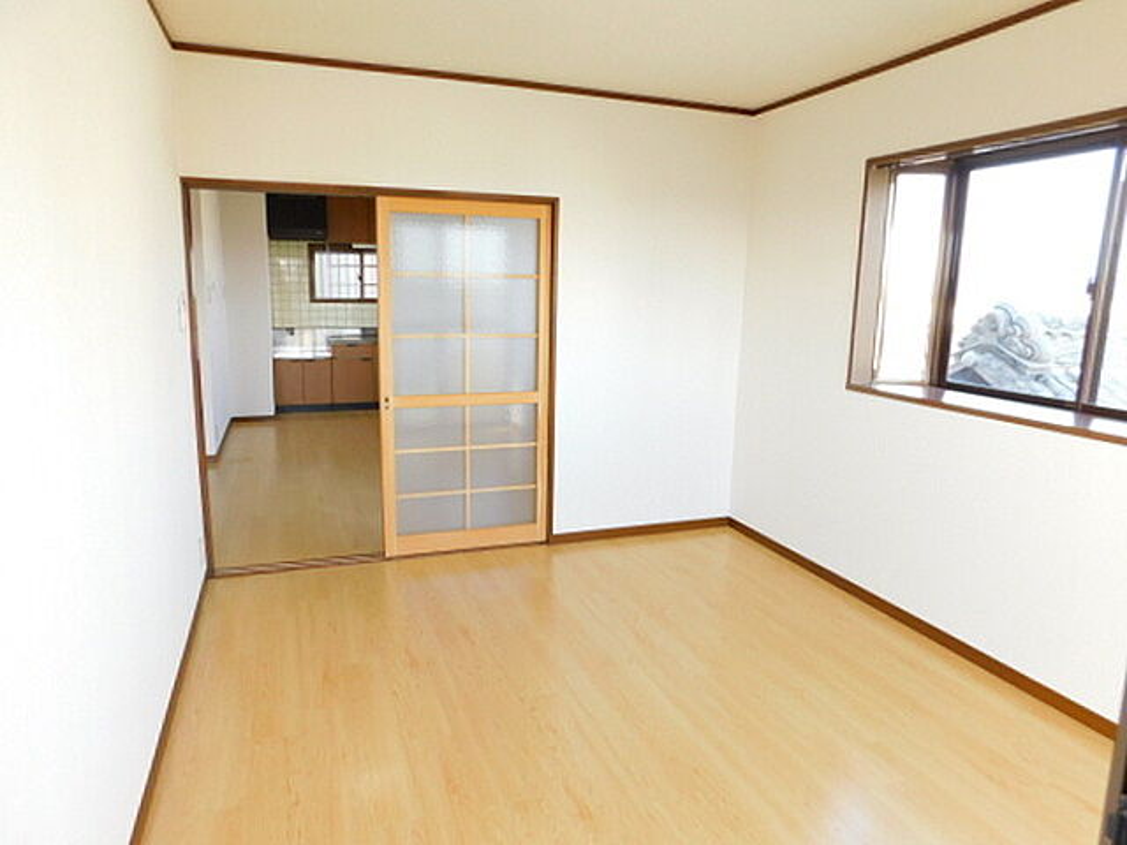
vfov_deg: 58.9
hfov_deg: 73.9
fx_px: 749
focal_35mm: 23
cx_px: 564
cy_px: 422
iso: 125
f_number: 3
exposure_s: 1/60
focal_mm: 4
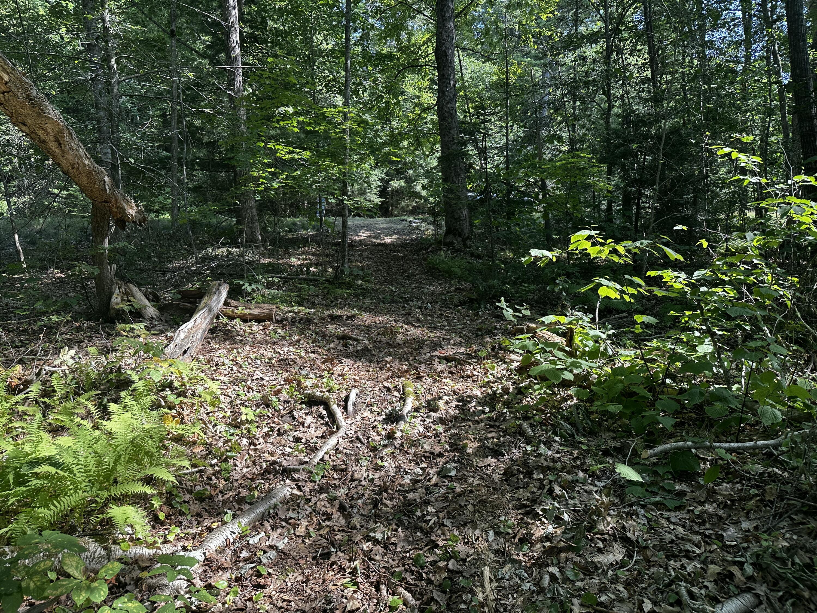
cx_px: 408
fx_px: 566
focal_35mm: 24
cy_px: 306
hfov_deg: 71.6
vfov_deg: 56.8
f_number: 1.78
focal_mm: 6.86
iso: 80
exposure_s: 1/521
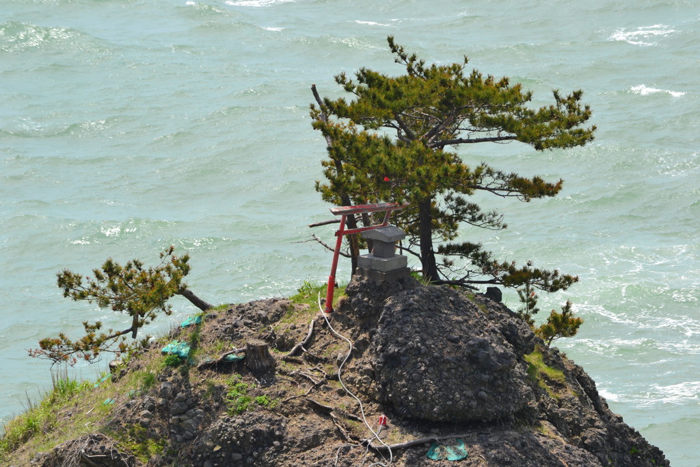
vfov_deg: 4.4
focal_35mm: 315
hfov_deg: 6.5
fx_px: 6123
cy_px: 234
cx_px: 350
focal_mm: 210
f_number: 11
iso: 400
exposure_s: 1/500
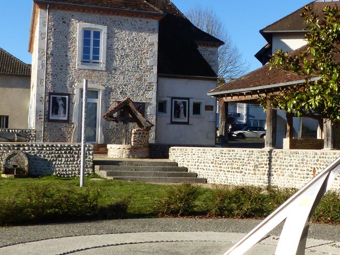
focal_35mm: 56
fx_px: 550
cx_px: 222
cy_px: 123
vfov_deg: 26.1
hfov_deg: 34.1
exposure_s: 1/640
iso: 100
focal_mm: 4.5
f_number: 4
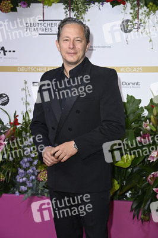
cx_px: 79
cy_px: 119
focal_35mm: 82
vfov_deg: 24.8
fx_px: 541
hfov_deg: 16.6
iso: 640
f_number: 6.3
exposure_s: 1/250
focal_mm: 82
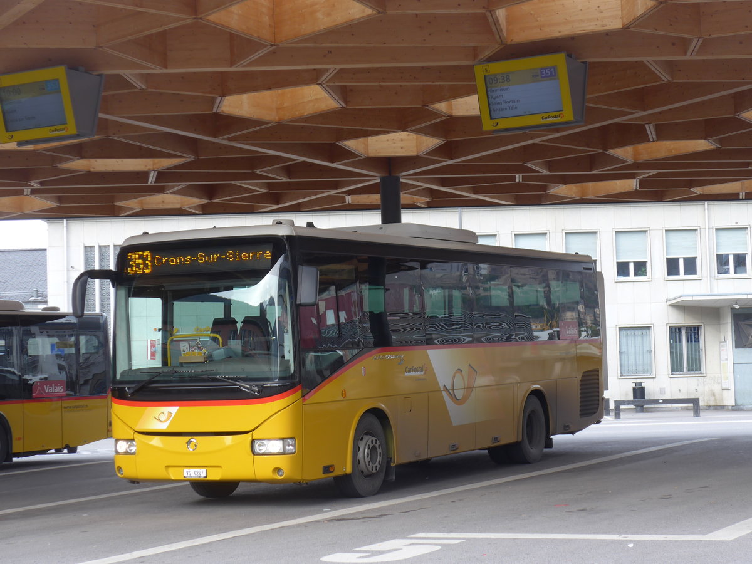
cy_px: 282
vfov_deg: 19.9
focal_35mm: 74
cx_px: 376
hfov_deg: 26.3
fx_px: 1608
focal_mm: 15
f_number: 4.2
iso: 80
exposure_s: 1/80
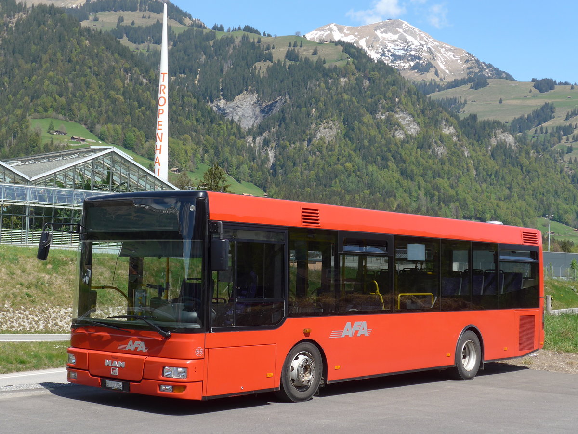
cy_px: 217
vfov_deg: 26.6
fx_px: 918
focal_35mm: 55
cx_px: 289
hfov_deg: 34.9
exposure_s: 1/800
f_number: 3.4
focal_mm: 11.3
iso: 80
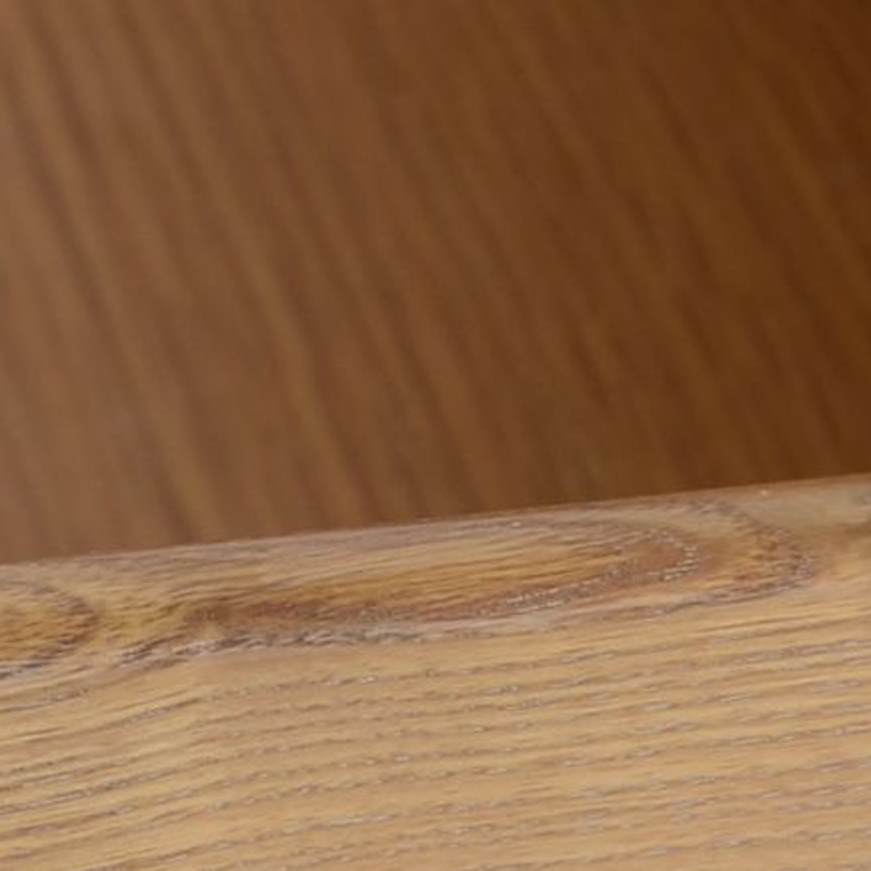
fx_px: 21533
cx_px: -374
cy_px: 959
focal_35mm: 756
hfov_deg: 2.3
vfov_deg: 2.3
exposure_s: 1/60
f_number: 7.1
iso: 160
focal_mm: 105
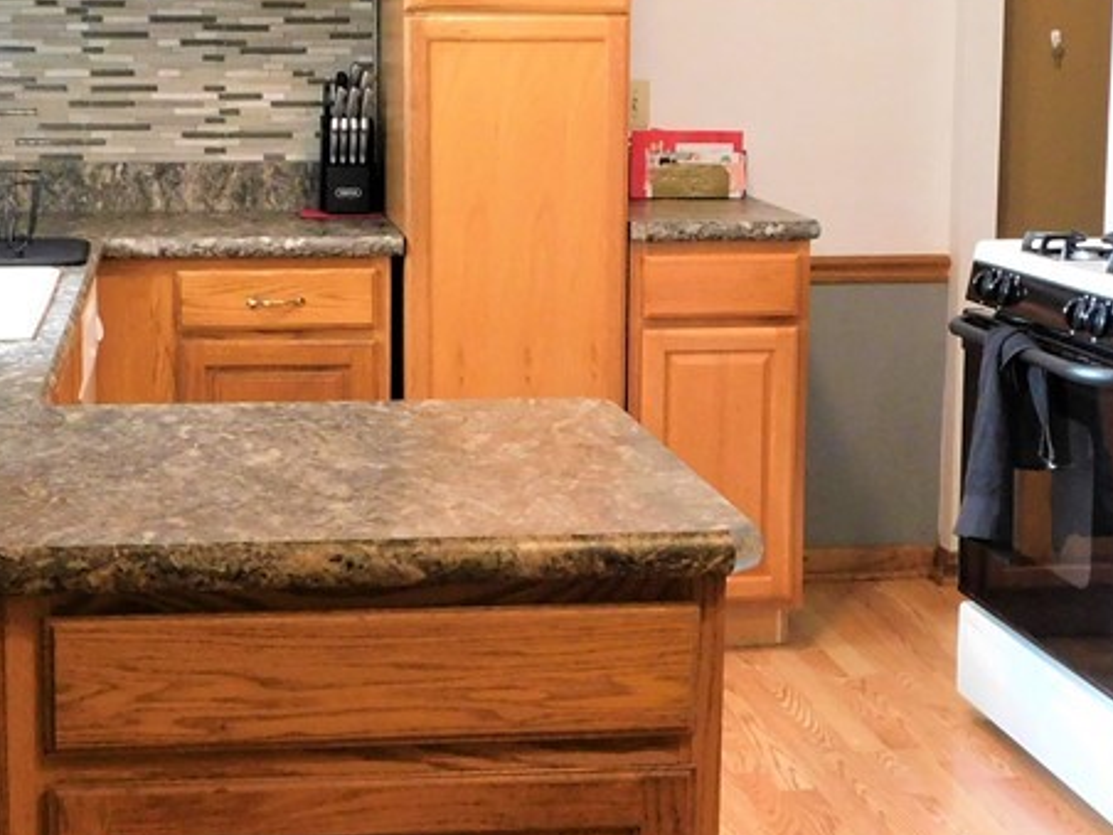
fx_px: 2186
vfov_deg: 21.6
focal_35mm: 68
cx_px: 500
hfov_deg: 28.5
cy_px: 357
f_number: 3.2
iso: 400
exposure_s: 1/30
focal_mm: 5.3
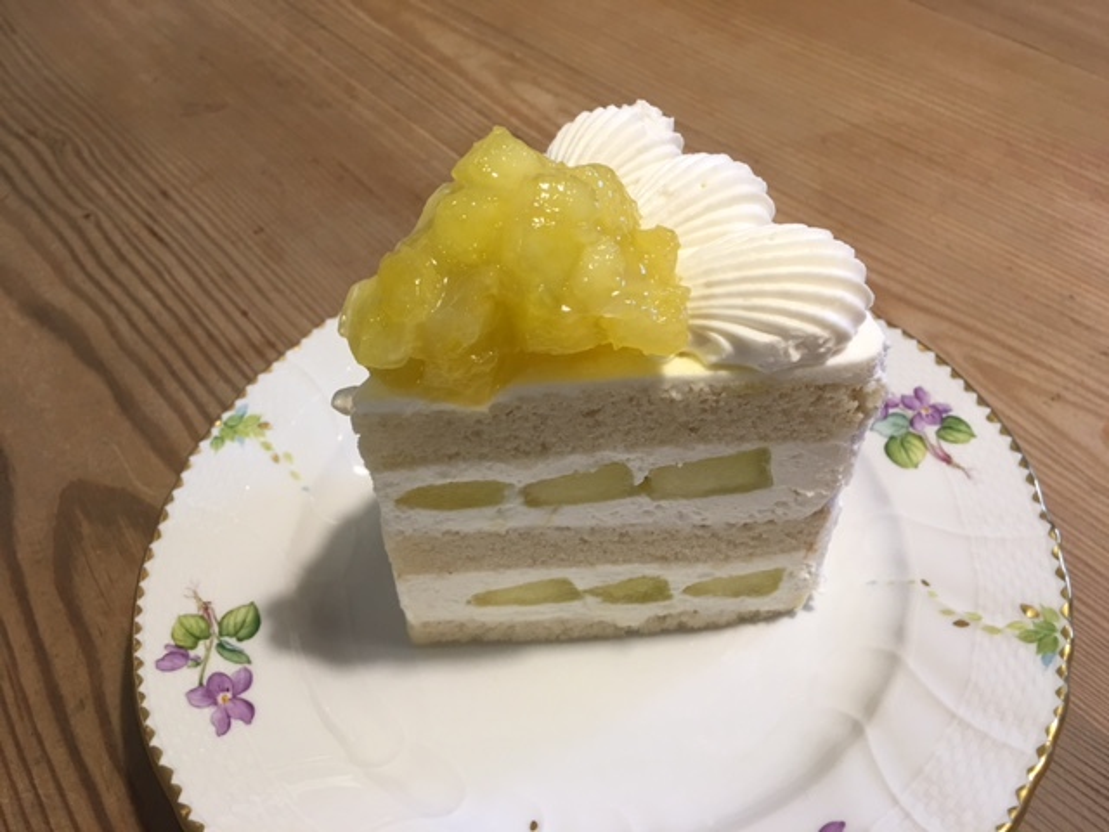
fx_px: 929
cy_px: 416
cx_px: 554
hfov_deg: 61.7
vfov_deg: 48.2
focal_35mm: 29
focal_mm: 4.15
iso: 32
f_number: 2.2
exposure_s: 1/15
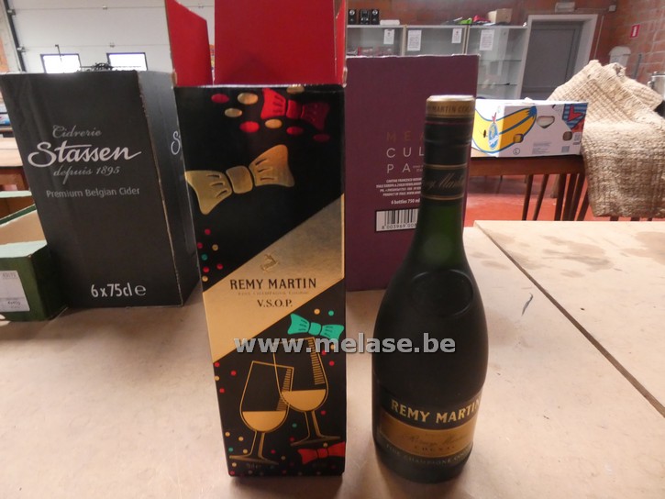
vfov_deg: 66.0
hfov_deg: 81.7
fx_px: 384
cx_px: 332
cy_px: 250
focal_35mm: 20
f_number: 2.8
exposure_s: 1/60
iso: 640
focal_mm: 3.6
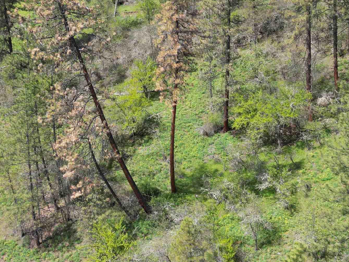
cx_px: 158
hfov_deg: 34.9
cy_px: 98
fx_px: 554
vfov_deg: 26.5
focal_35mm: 55
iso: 110
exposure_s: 1/1250
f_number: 1.7
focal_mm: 6.72
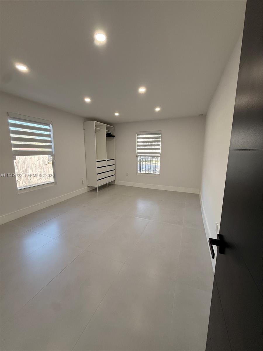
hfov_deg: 85.7
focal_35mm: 14
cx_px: 132
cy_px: 176
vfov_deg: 102.1
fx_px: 142
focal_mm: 2.22
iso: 125
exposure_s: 1/120
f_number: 2.2
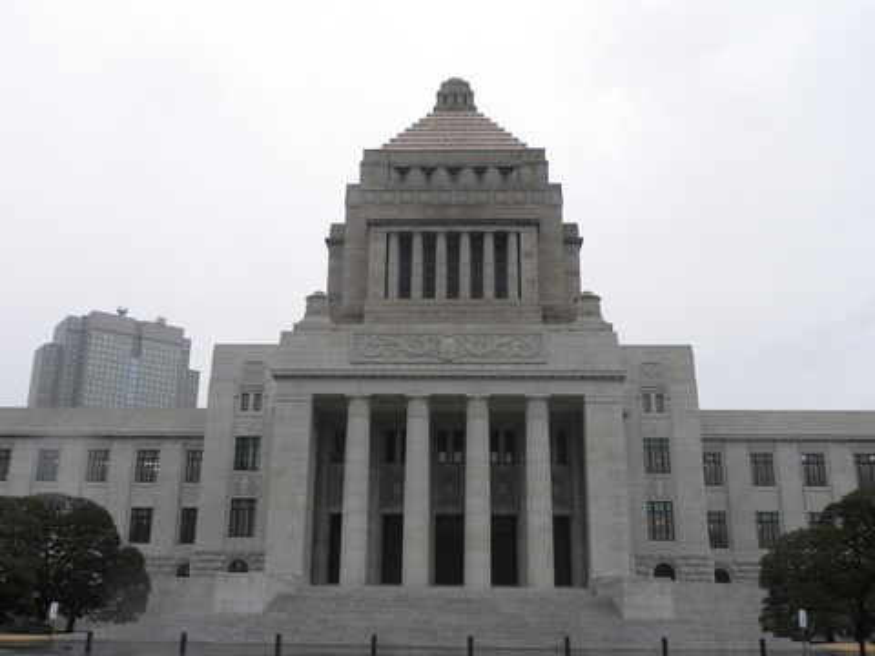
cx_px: 438
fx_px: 935
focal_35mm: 37
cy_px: 328
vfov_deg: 38.7
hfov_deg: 50.1
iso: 64
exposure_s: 1/99
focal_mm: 6.6
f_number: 3.2
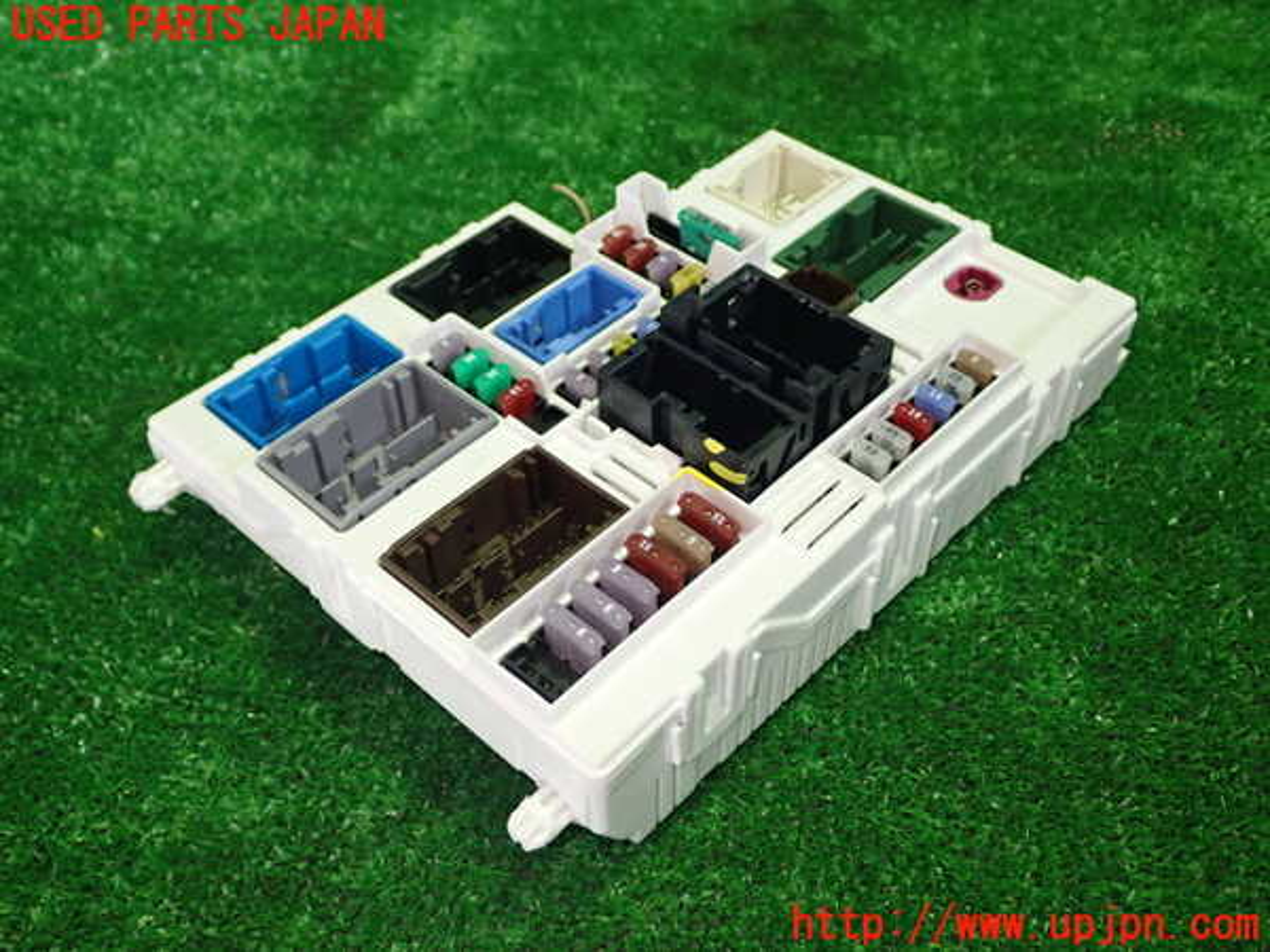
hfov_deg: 49.0
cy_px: 476
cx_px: 635
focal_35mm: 38
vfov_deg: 37.7
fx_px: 1394
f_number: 2.7
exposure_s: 1/40
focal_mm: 6.83
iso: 400
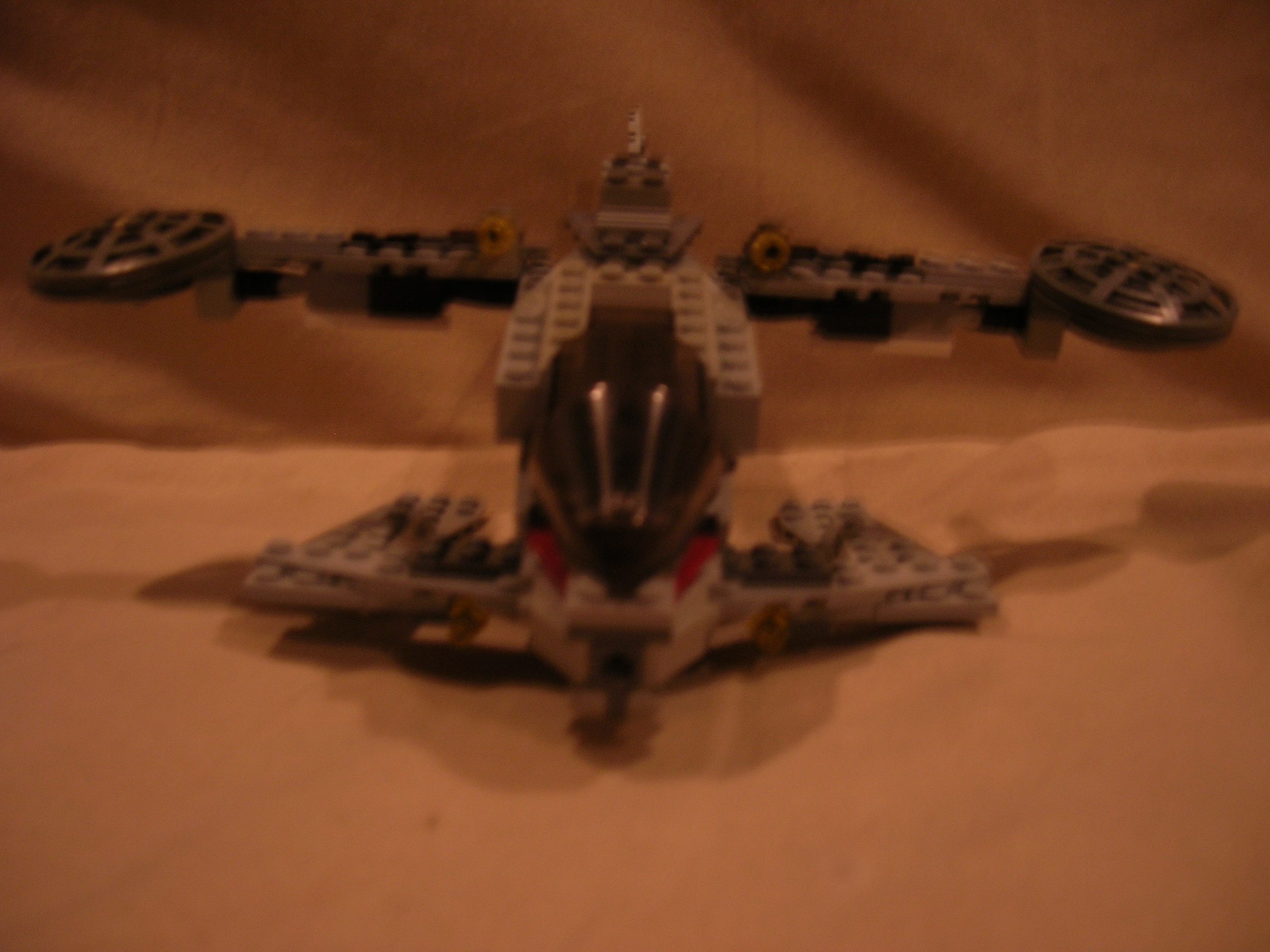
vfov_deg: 41.8
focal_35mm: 34
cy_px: 476
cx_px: 635
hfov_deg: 54.0
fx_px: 1247
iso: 50
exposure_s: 1/5.4
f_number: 2.9
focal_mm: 5.7
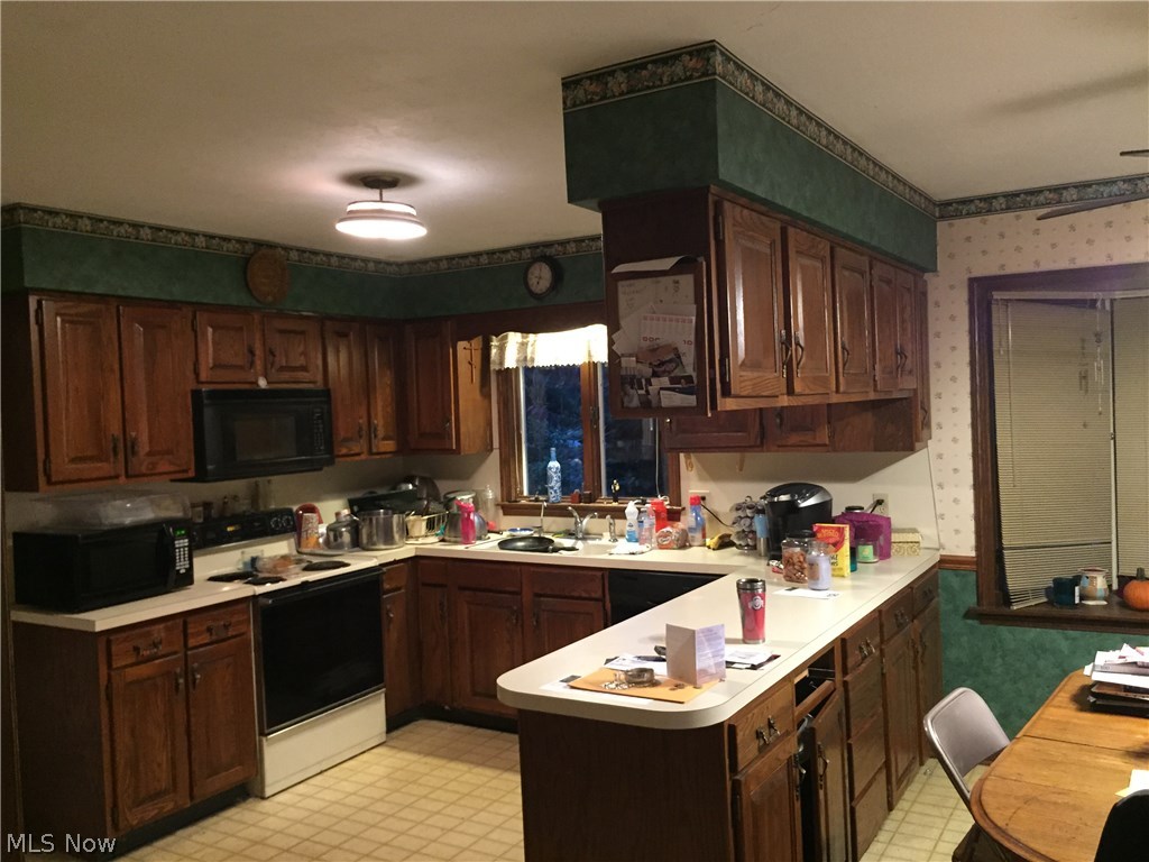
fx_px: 963
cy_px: 431
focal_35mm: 29
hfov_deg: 61.7
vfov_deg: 48.2
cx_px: 574
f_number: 2.2
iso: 250
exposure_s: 1/15
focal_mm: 4.15
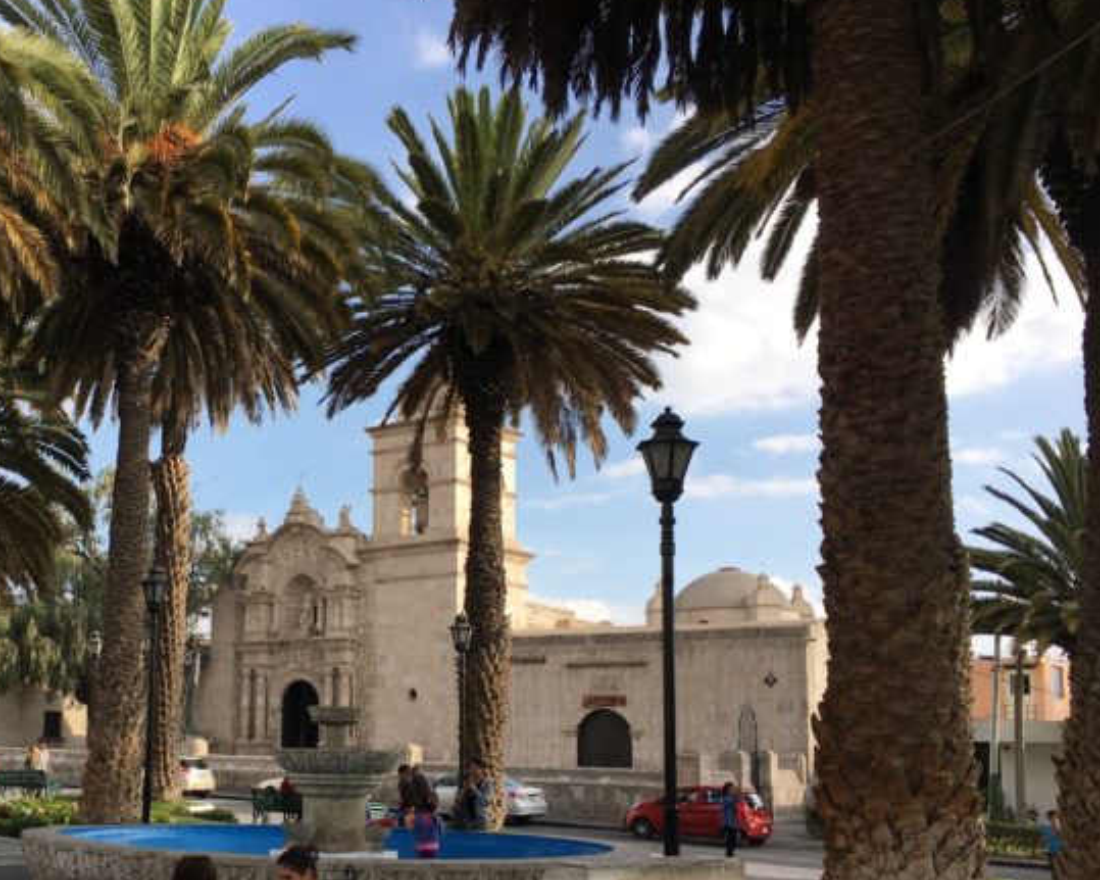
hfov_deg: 42.7
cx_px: 300
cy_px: 598
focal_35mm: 42
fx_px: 1367
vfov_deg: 35.3
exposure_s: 1/712
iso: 25
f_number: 2.2
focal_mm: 4.15
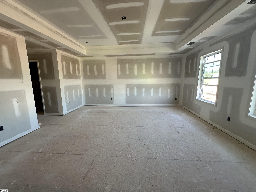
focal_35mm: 14
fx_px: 104
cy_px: 96
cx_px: 128
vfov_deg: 85.7
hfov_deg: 102.1
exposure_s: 1/99
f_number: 2.2
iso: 100
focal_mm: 2.22
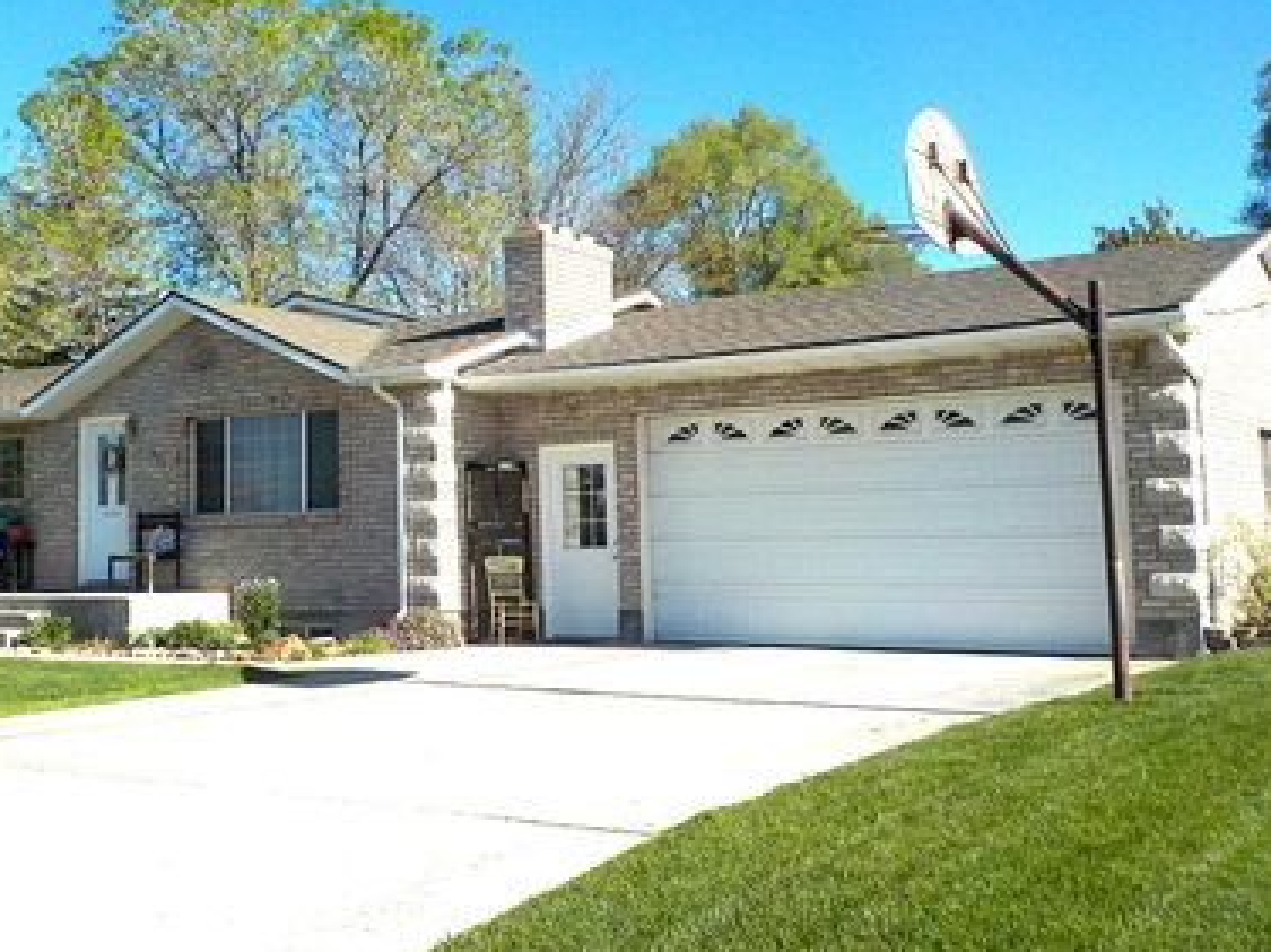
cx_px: 430
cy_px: 401
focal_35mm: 40
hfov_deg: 46.1
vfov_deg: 35.9
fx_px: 1468
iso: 125
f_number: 3.3
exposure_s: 1/1600
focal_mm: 4.1
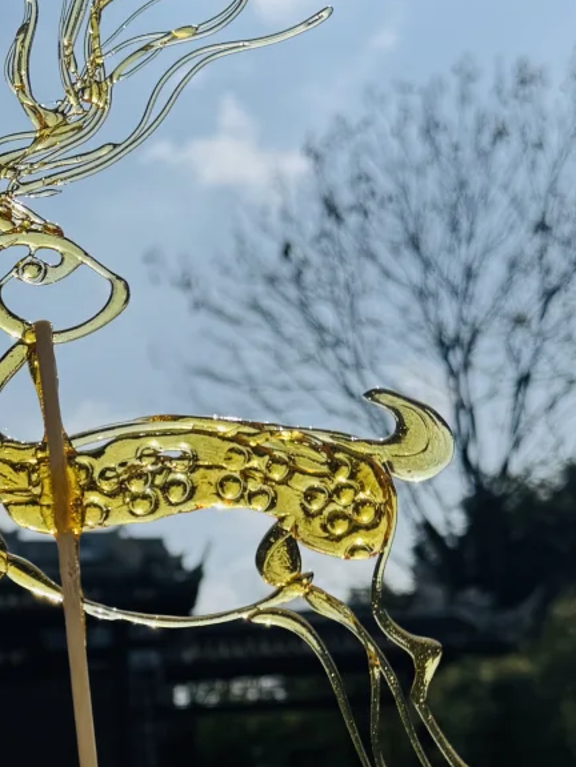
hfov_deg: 23.9
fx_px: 1331
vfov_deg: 31.5
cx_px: 89
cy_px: 593
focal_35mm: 60
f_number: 1.78
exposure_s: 1/15152
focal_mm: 6.76
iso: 64
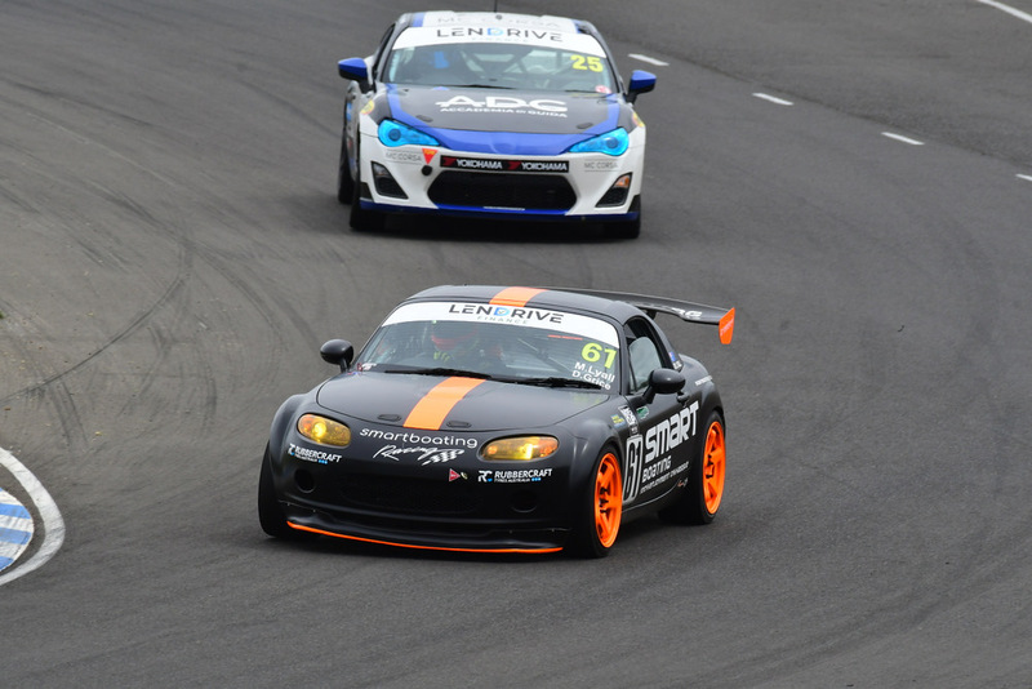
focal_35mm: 750
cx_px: 516
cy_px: 344
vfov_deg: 1.8
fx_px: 21507
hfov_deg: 2.7
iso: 640
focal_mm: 500
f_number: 11
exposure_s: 1/640
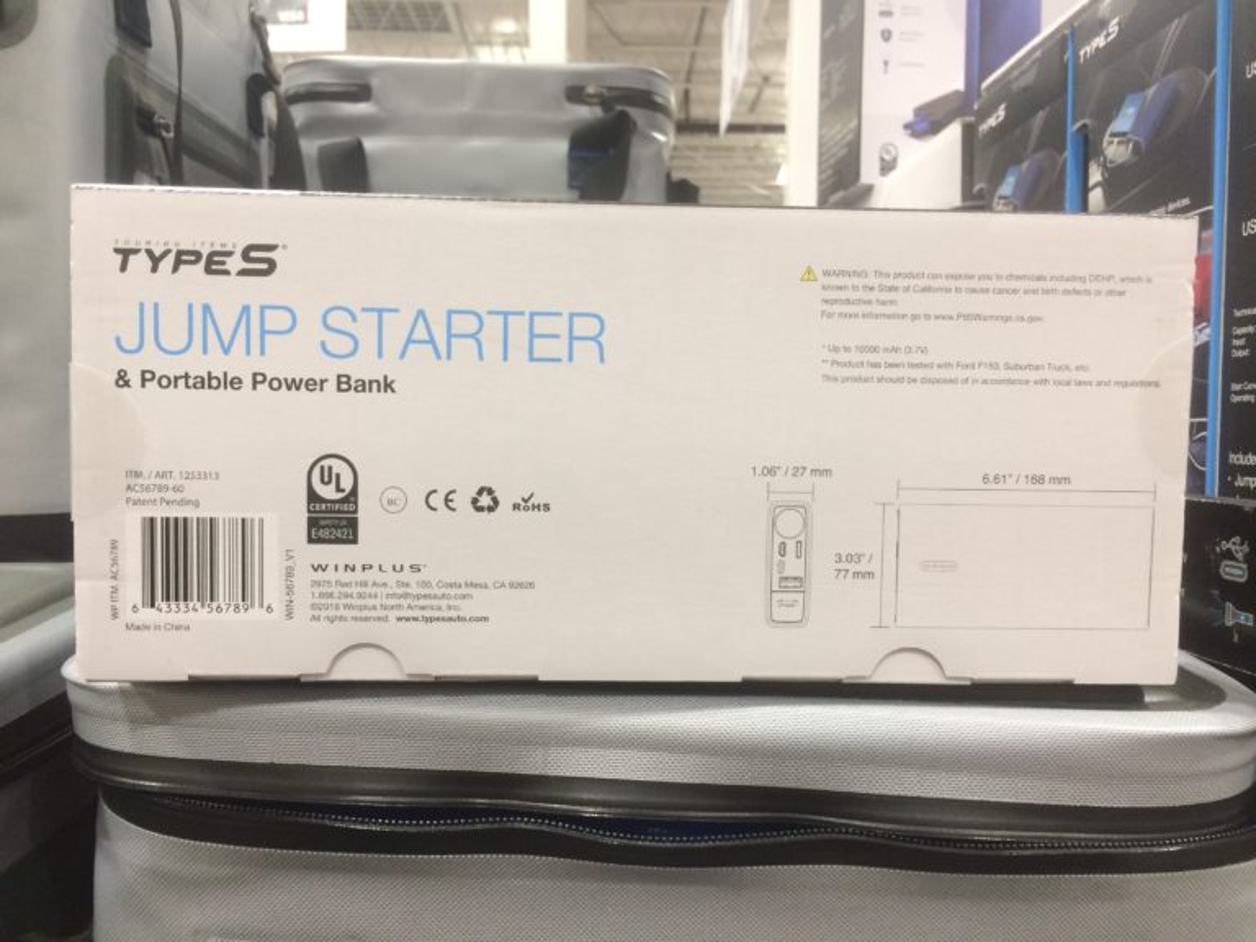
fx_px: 1052
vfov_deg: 48.2
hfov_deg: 61.7
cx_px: 628
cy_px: 471
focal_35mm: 29
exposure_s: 1/33
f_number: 2.2
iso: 125
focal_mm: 4.15
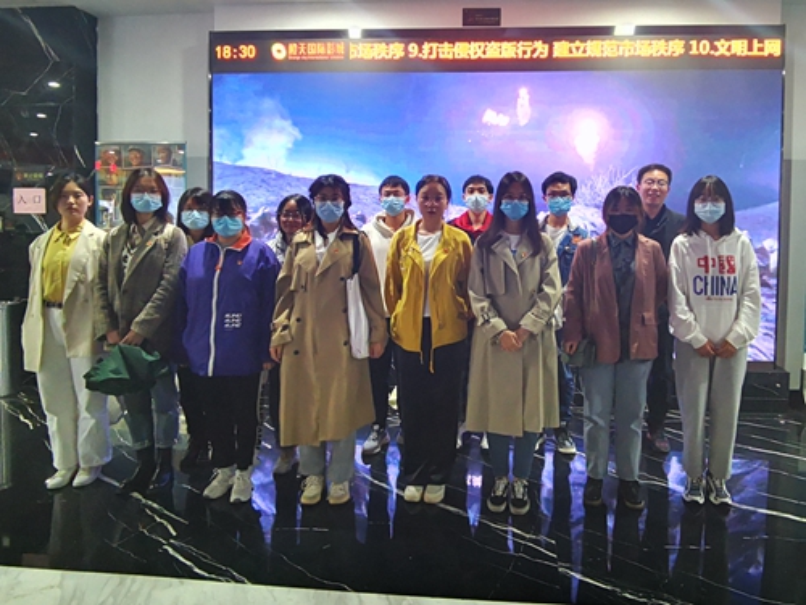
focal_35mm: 16
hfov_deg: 94.5
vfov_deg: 78.1
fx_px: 373
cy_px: 302
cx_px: 403
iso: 500
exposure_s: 1/33.3
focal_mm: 2.26
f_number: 2.2
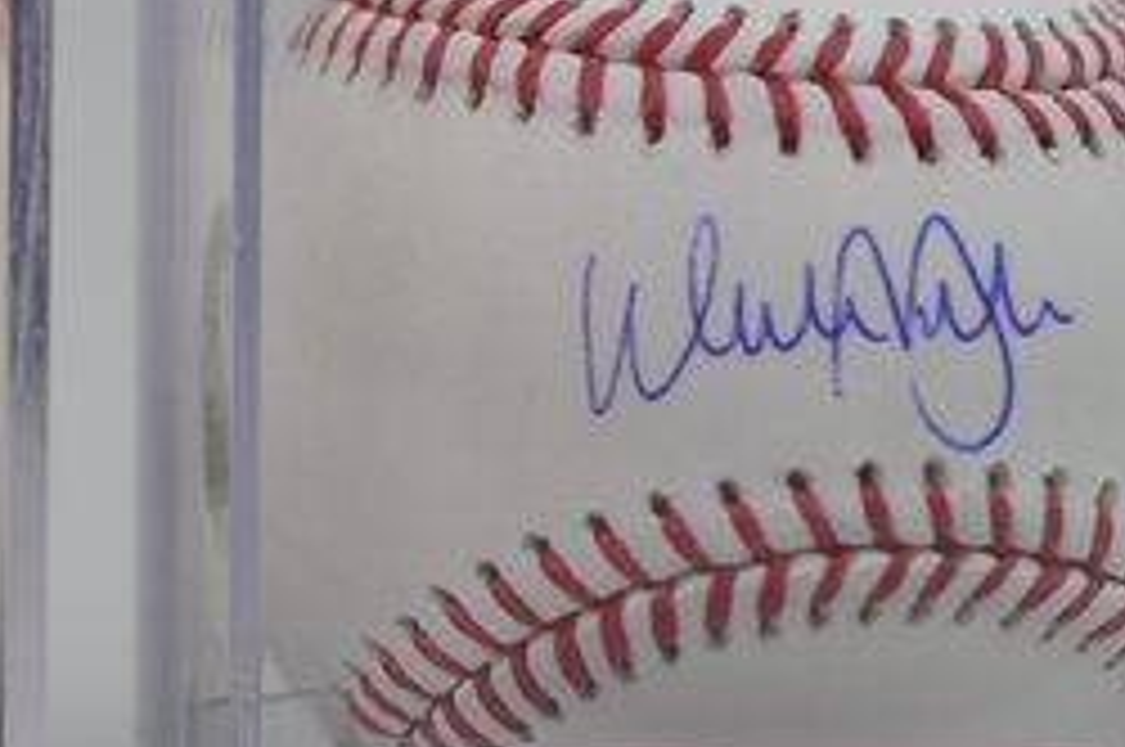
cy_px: 389
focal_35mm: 171
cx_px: -4
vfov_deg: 8.0
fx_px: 5337
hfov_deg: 11.9
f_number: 4
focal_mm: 40
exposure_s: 1/60
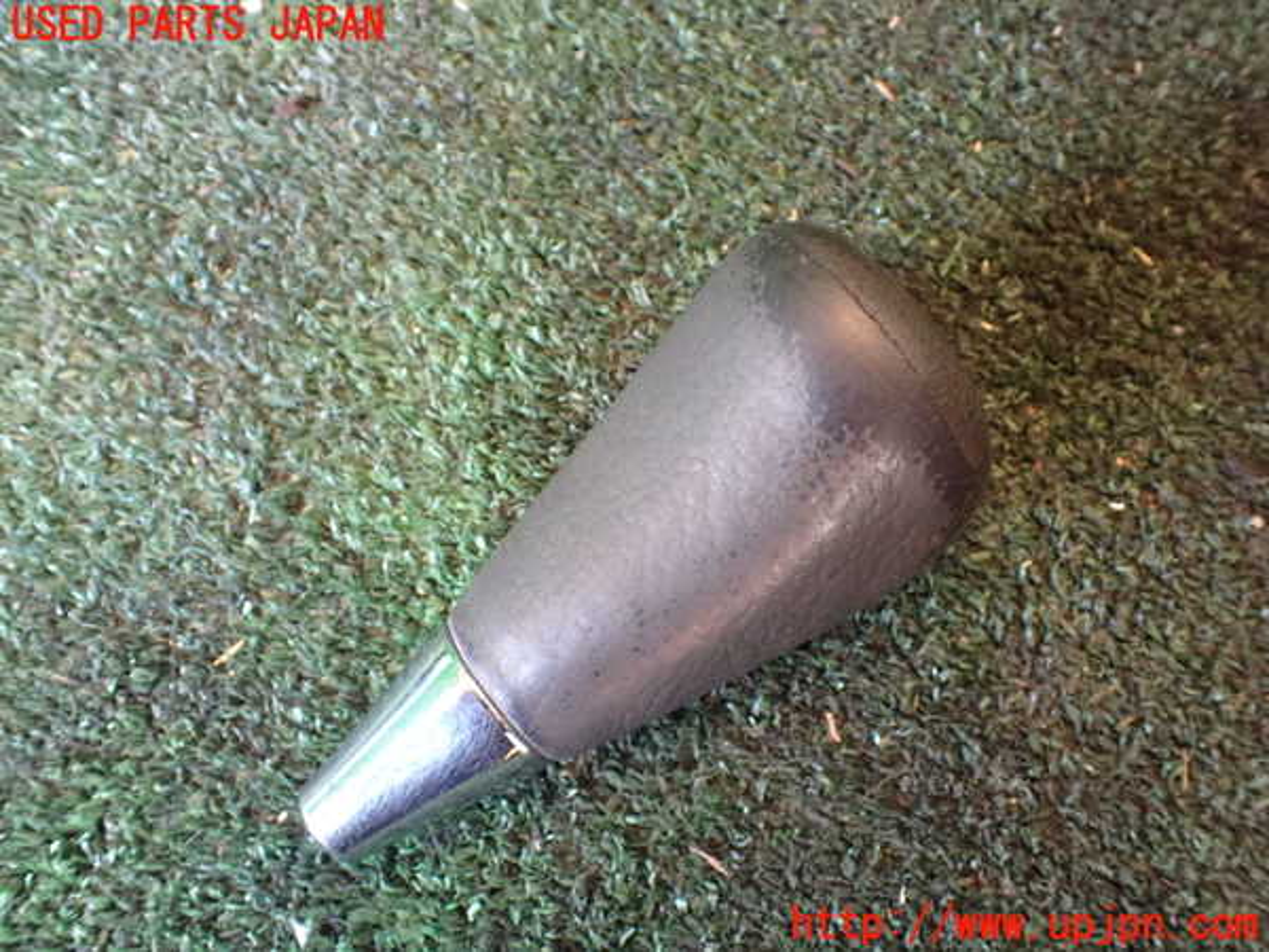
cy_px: 476
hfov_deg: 60.0
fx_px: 1100
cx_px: 634
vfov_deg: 46.8
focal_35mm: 30
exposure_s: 1/30
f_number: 2.3
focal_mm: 5.4
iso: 1250
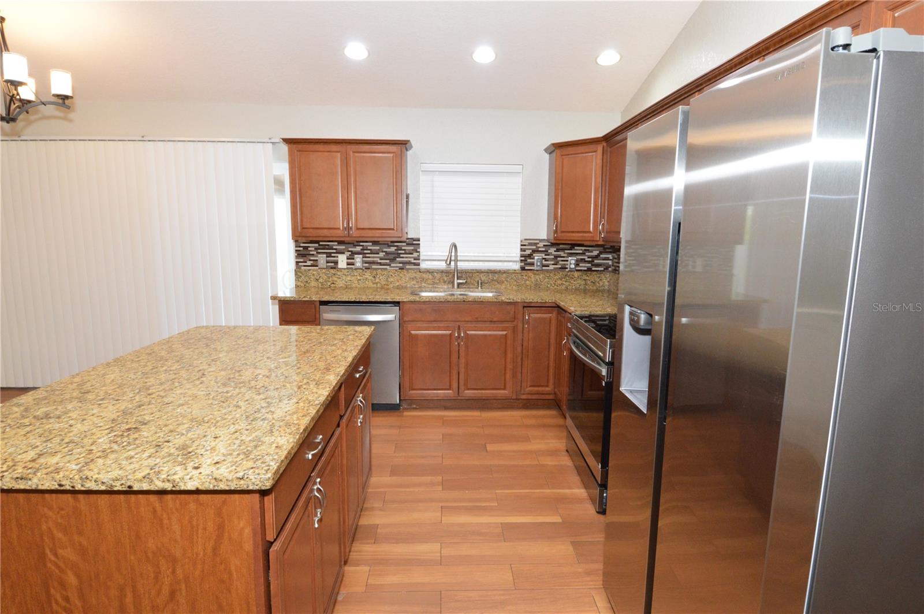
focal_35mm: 18
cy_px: 307
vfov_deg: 67.3
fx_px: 461
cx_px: 462
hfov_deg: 90.1
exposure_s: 1/50
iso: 1600
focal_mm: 12
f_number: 9
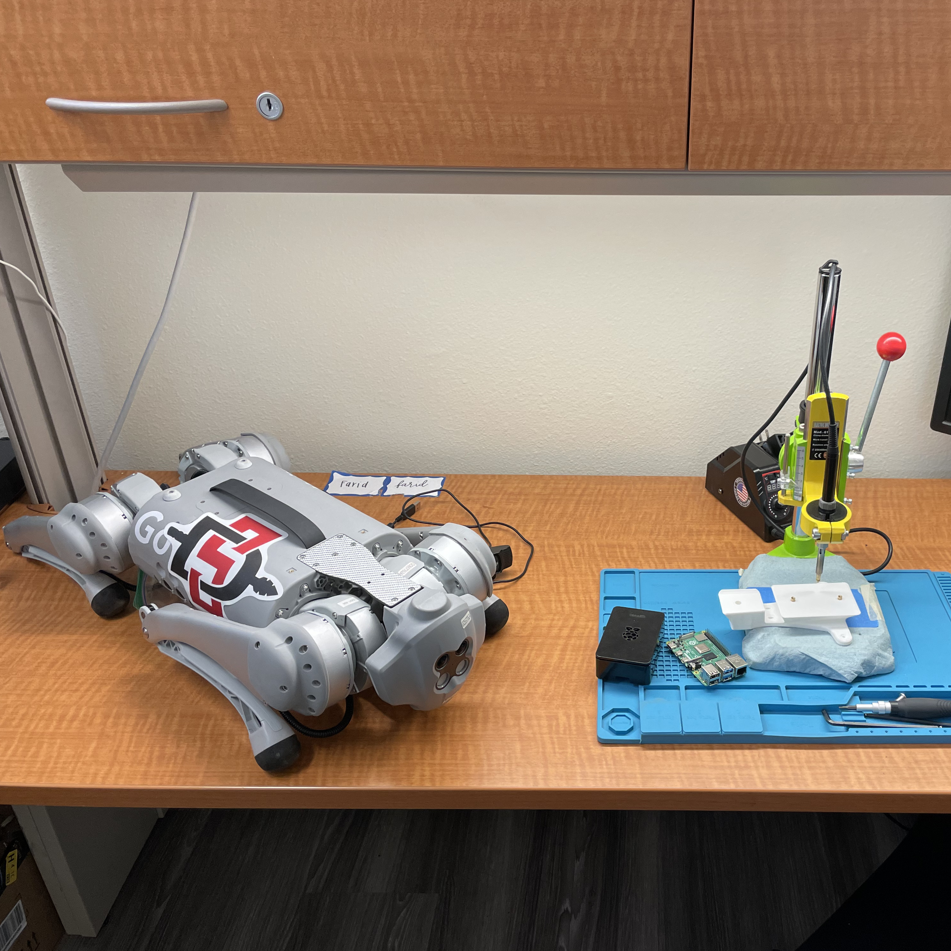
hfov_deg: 51.7
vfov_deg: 52.5
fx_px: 964
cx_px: 617
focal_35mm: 31
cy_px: 473
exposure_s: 1/120
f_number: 1.6
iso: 100
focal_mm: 4.2
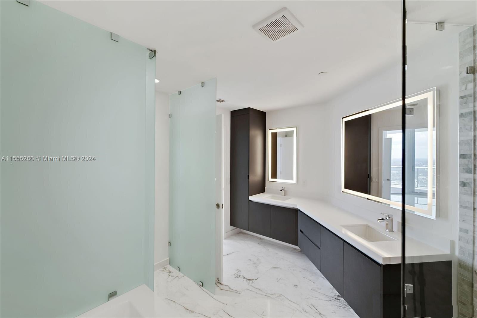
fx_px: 185
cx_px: 238
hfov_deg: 104.3
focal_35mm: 14
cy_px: 159
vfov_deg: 81.2
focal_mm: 14
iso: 100
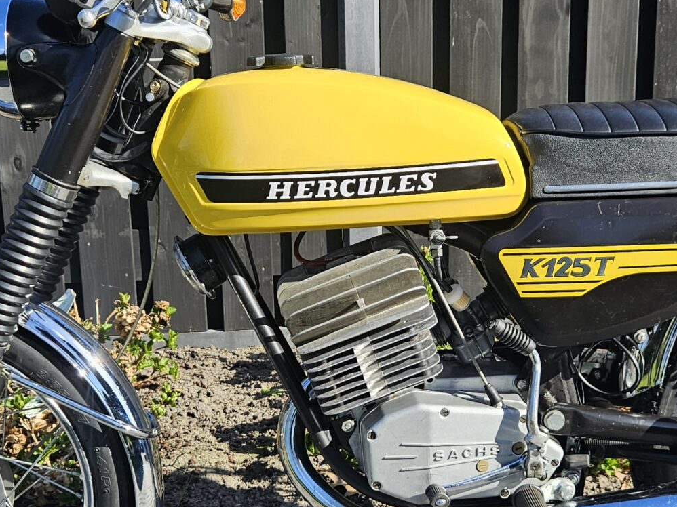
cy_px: 345
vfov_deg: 24.7
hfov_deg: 32.6
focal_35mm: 59
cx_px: 400
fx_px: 1154
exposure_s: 1/1307
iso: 40
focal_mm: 5.4
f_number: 1.8
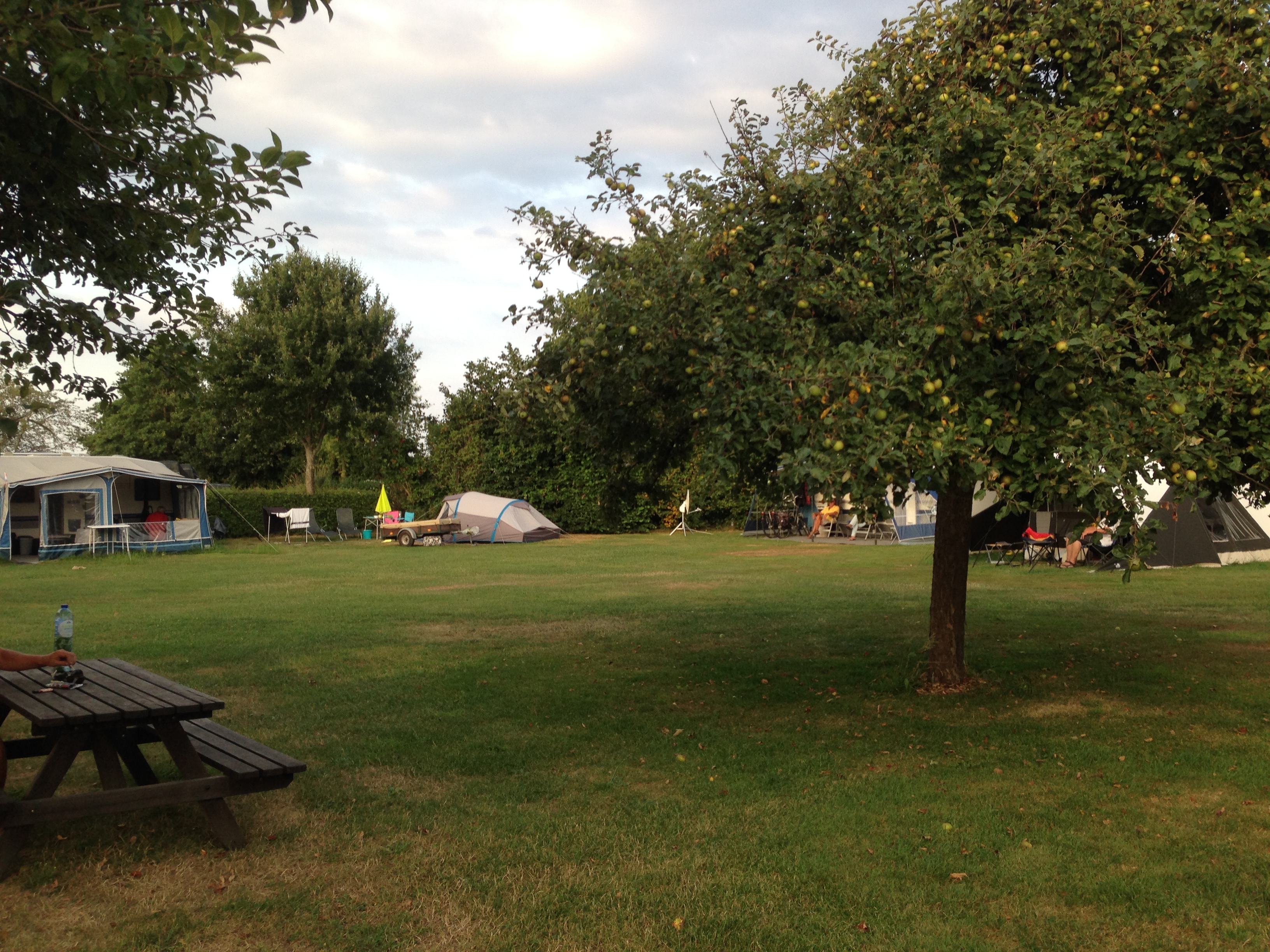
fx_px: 1211
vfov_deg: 42.9
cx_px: 635
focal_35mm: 33
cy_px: 476
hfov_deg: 55.4
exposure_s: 1/199
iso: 50
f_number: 2.4
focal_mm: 4.12
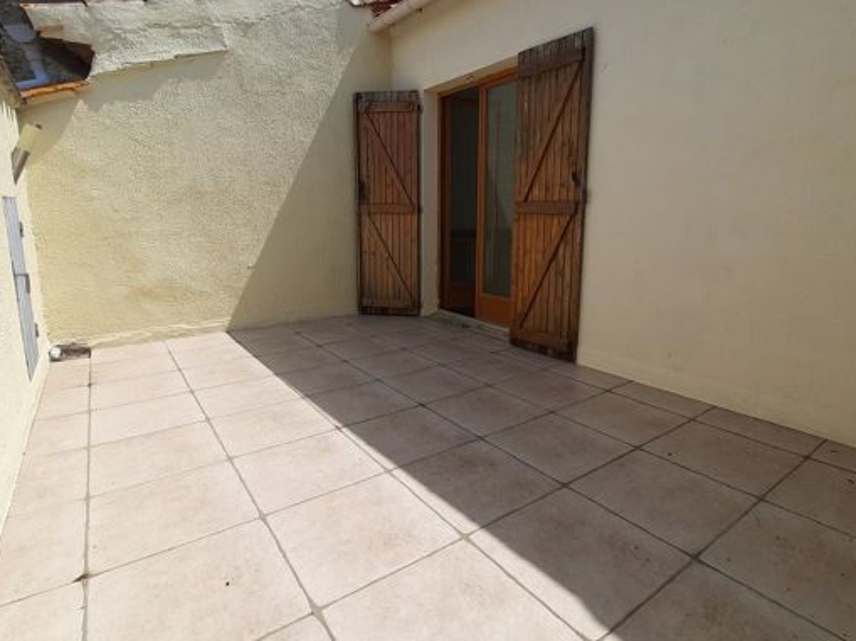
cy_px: 291
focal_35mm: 18
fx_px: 445
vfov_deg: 71.4
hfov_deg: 87.7
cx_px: 452
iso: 40
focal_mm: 1.74
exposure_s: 1/2208
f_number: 2.2
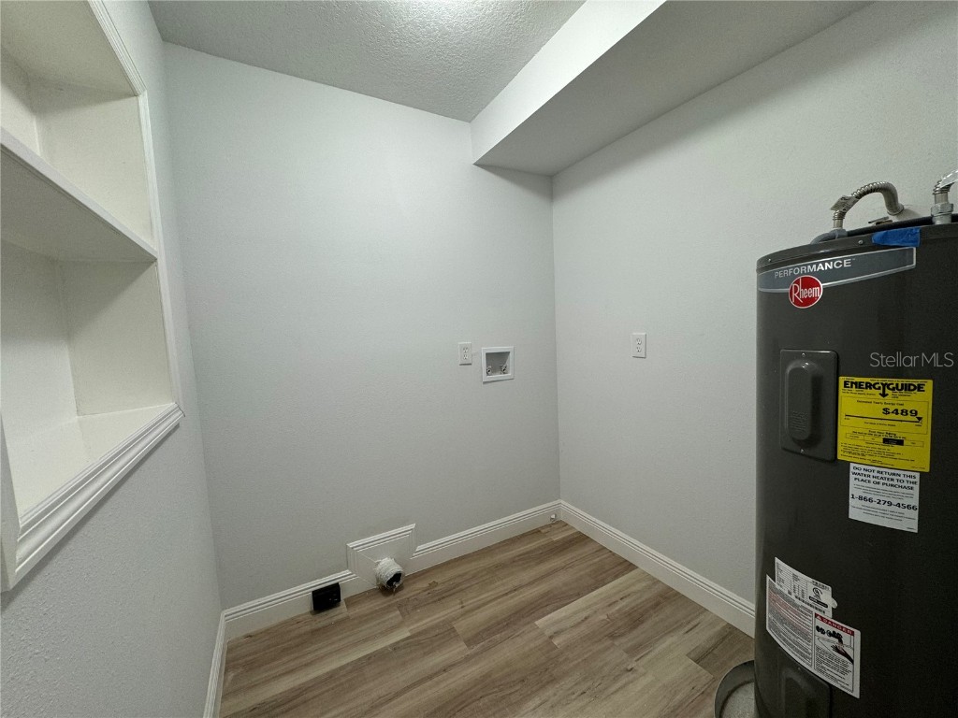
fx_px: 387
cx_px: 479
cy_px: 359
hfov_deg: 102.1
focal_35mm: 14
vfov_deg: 85.7
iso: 100
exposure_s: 1/120
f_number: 2.2
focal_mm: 2.22
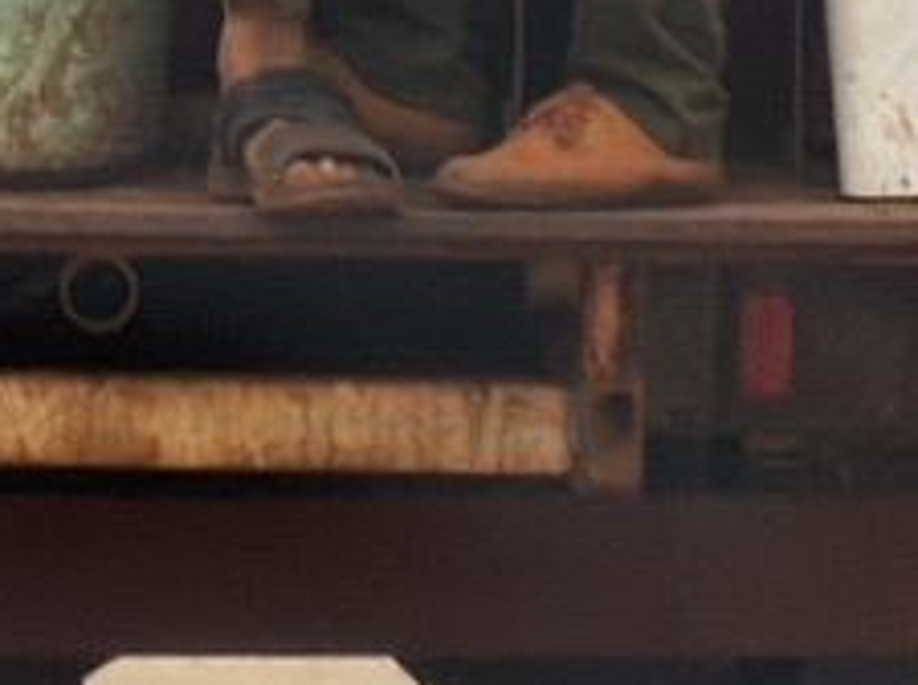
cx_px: -379
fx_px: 24147
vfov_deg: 1.6
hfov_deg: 2.2
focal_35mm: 912
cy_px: -665
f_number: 2.8
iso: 80
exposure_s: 1/163
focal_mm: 16.89
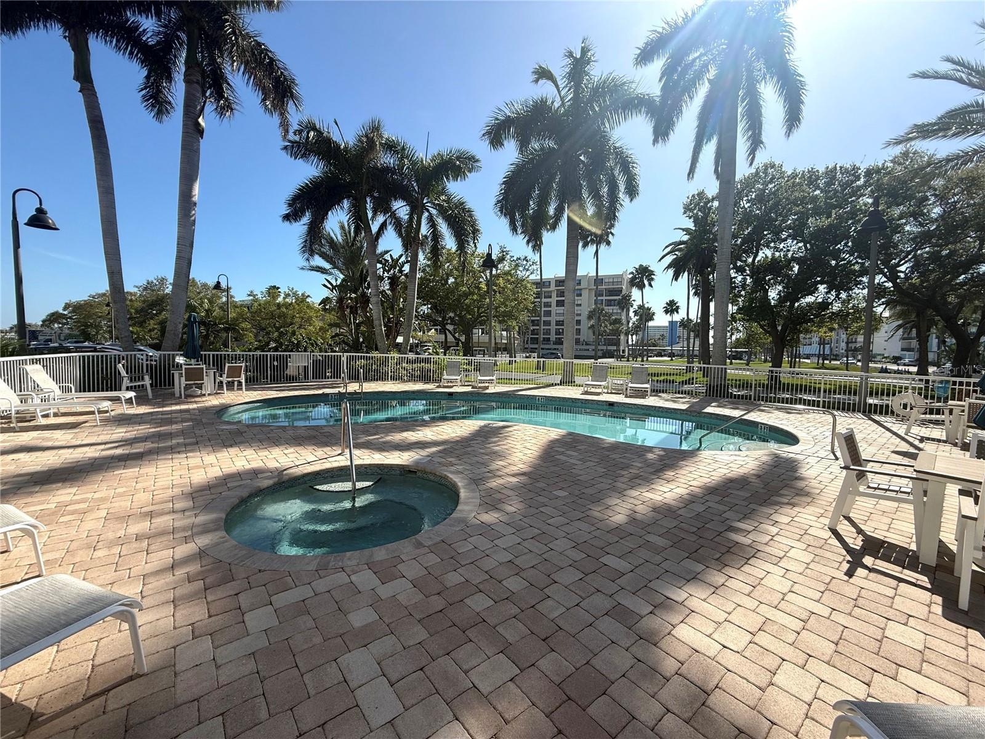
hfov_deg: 102.1
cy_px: 370
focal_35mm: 14
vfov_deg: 85.7
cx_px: 492
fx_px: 398
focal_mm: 2.22
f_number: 2.2
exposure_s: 1/1961
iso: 50
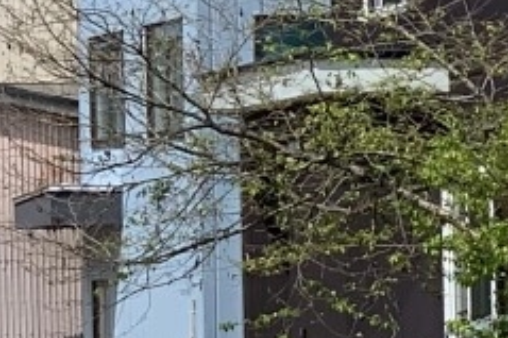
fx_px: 2552
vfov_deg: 7.5
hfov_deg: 11.0
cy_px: -17
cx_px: 718
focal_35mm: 181
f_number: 2.4
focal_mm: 6
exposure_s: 1/1332
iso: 16
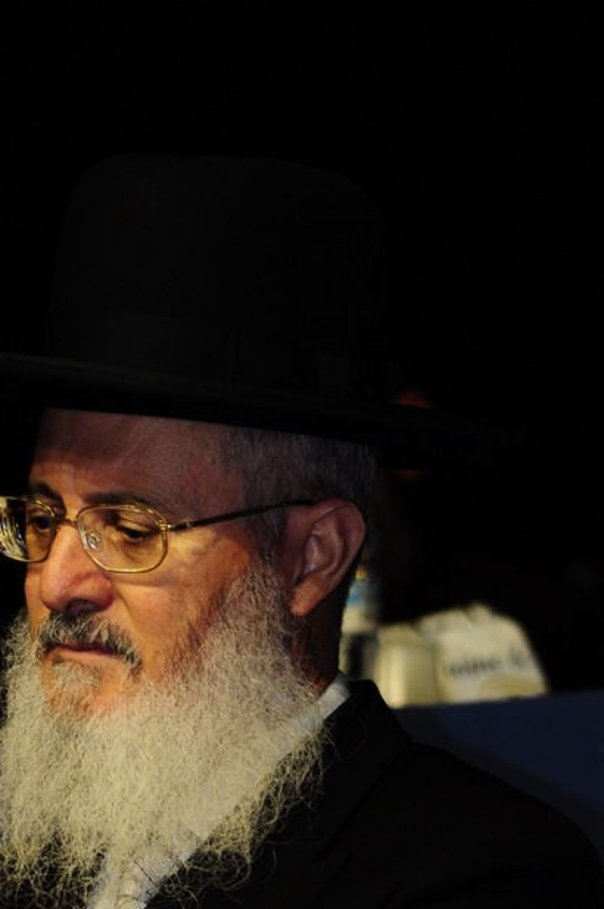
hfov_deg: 3.2
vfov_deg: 4.9
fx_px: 10669
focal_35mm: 423
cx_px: 141
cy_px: 563
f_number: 4
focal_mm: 170
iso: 800
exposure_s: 1/200
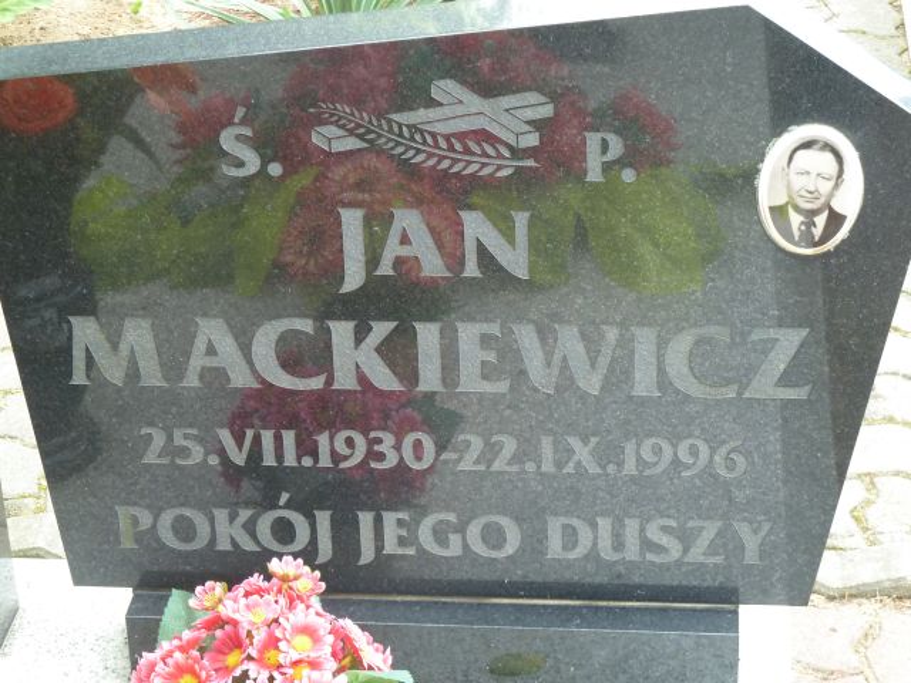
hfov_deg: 21.8
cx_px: 456
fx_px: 2369
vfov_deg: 16.4
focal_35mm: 90
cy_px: 342
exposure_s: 1/40
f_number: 4.3
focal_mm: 14.7
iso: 160
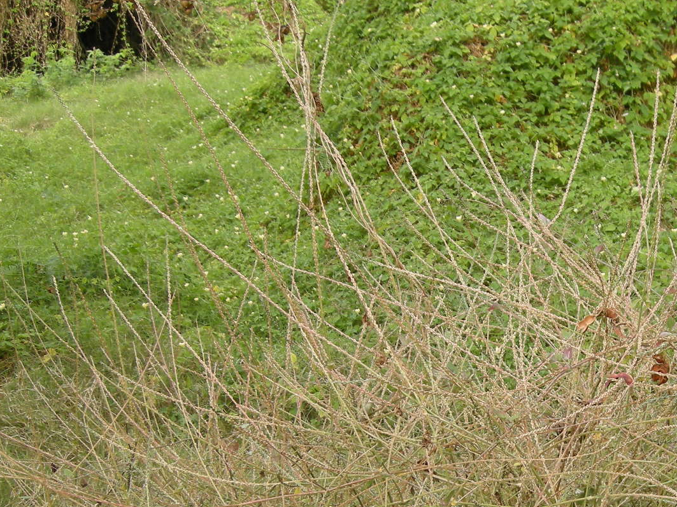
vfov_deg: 18.1
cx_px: 616
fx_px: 1545
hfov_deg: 24.0
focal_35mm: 79
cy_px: 538
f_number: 3.8
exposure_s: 1/81
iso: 64
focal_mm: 7.5
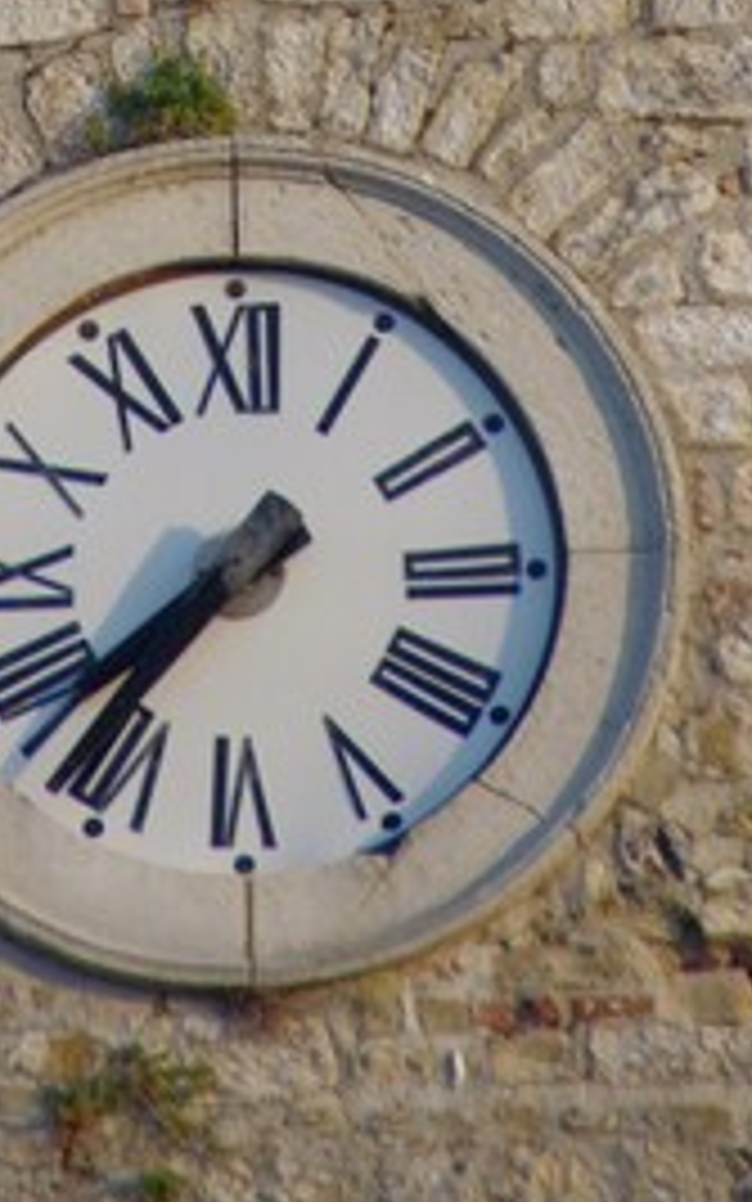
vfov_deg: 2.7
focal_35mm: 774
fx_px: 25367
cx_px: 189
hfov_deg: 1.7
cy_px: -468
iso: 200
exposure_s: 1/160
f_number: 6.3
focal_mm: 180
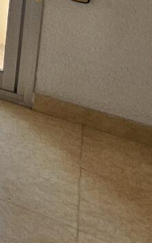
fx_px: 510
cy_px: -123
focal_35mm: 77
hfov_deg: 10.3
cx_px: -341
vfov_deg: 22.1
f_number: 2.2
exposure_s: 1/100
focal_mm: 1.7
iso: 40
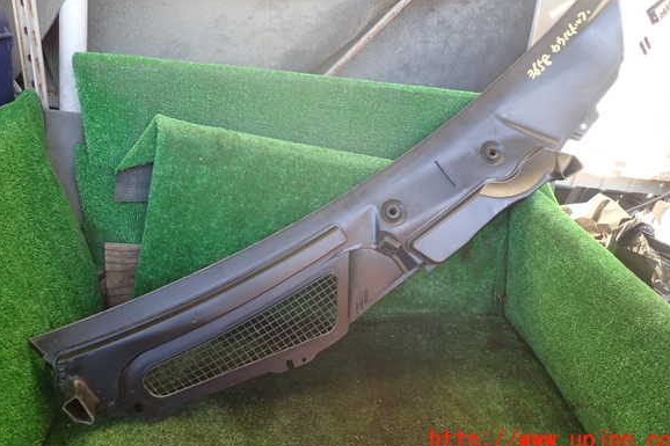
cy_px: 195
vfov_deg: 47.8
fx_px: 502
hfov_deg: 67.4
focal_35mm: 27
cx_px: 343
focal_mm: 4.5
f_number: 2
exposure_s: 1/60
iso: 160
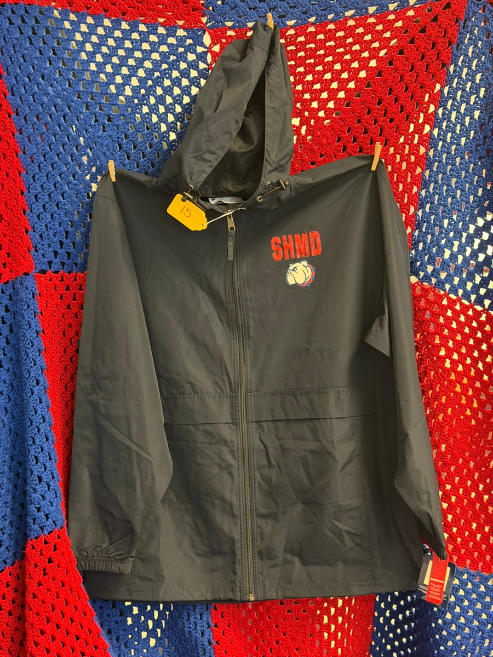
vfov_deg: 39.7
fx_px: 911
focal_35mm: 48
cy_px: 328
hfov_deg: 30.3
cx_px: 246
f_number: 1.78
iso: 640
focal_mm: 6.76
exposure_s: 1/24
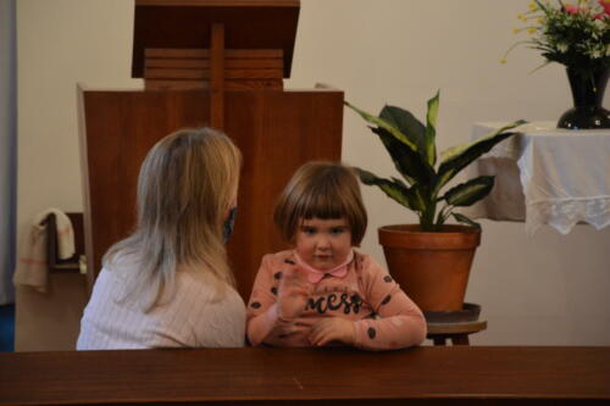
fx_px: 2668
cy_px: 203
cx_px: 305
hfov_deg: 13.0
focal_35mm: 158
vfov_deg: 8.7
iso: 1600
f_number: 5.6
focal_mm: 105
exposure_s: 1/30
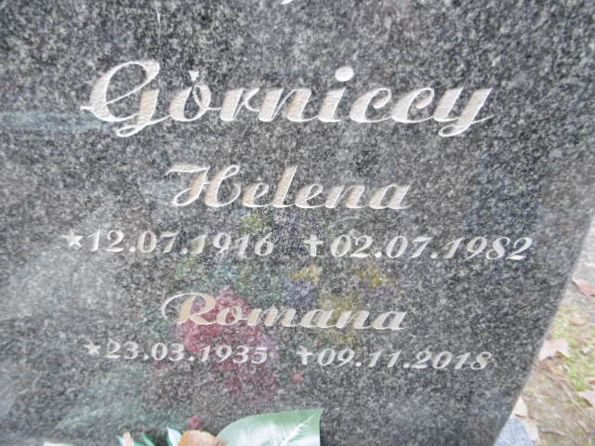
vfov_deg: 56.8
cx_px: 298
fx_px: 413
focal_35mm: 24
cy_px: 223
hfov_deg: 71.6
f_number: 3.1
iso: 400
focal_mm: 4.3
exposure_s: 1/60
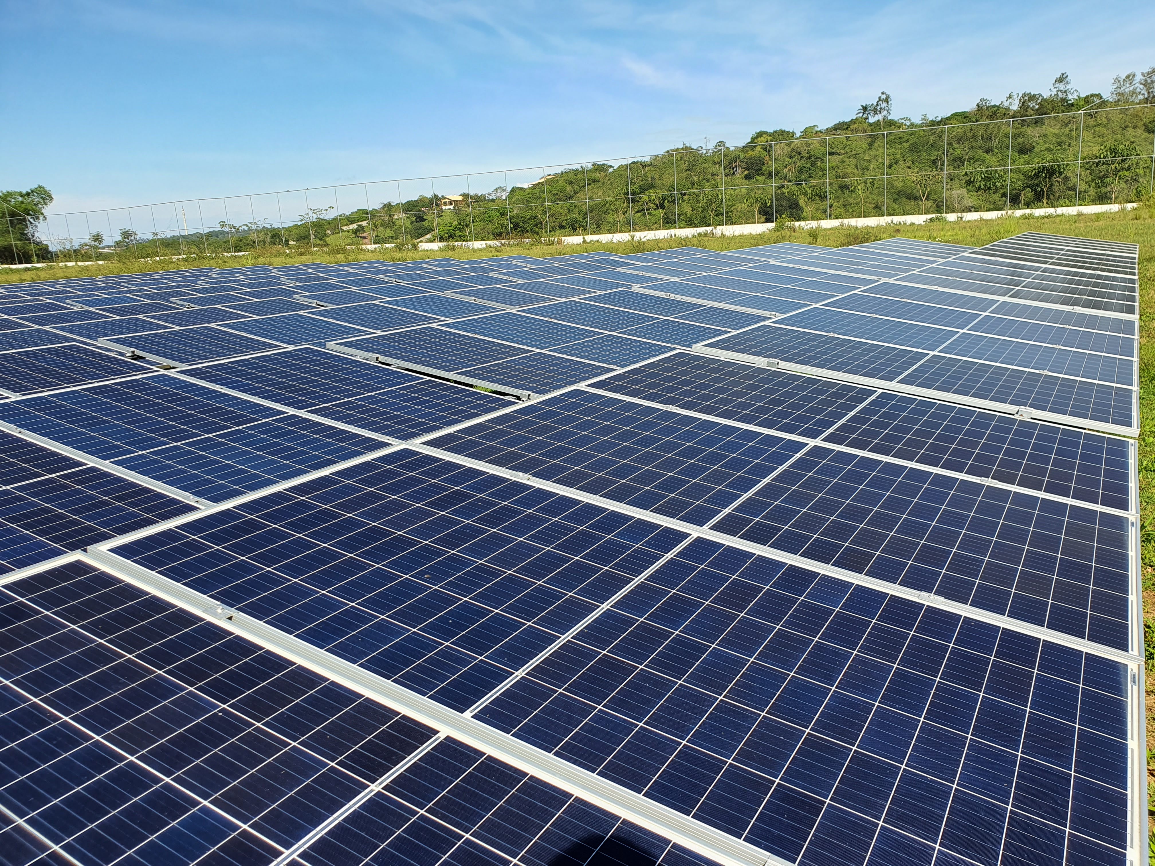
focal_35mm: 26
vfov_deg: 53.1
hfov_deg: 67.3
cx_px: 578
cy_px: 433
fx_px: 868
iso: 50
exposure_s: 1/1328
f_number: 2.4
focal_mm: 4.3
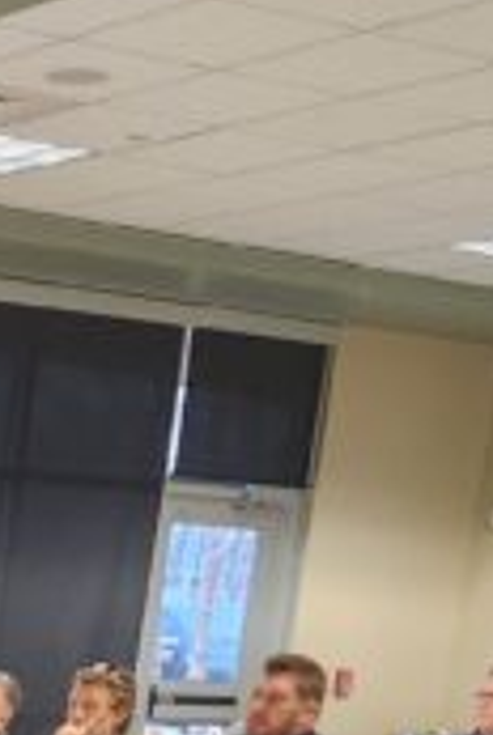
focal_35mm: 106
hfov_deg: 11.8
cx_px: -434
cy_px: 1092
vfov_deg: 17.4
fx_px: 2169
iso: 640
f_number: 1.8
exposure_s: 1/120
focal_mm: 5.4
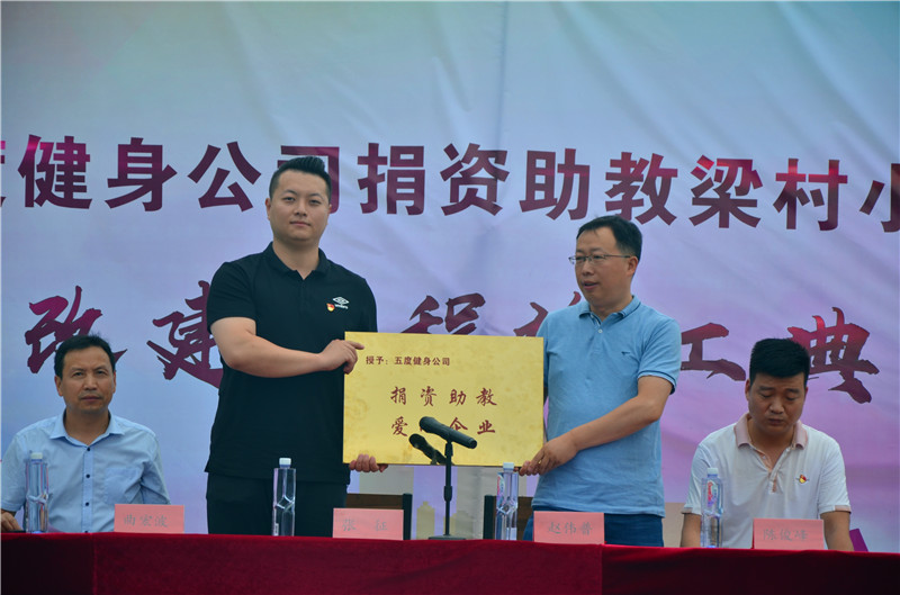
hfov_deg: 13.1
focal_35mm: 158
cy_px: 298
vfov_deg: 8.7
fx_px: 3927
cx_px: 450
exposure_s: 1/500
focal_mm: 105
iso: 200
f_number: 5.6
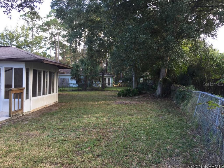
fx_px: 188
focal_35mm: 29
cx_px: 112
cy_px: 84
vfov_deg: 48.2
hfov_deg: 61.7
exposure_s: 1/120
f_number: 2.2
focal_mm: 4.15
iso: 50
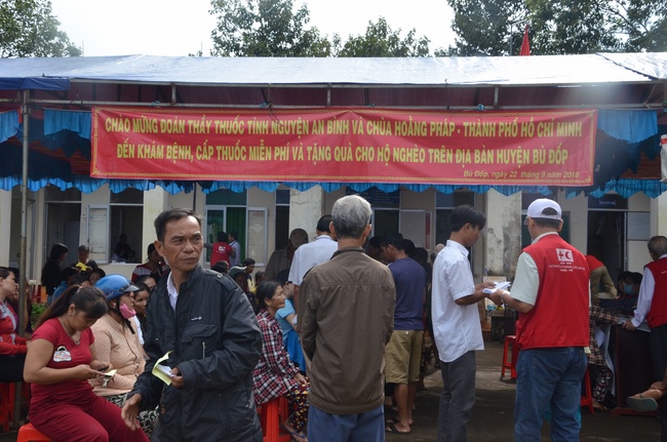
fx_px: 832
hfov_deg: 43.7
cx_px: 334
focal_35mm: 45
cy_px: 221
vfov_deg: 29.8
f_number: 13
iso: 1000
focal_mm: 30
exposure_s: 1/640
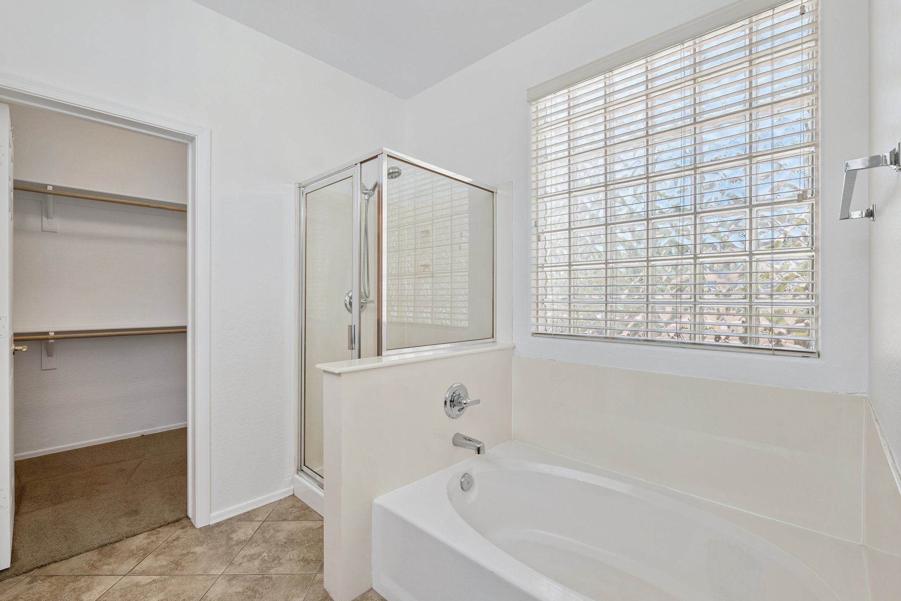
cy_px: 302
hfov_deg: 100.4
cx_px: 459
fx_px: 375
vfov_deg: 77.3
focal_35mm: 15
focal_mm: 14
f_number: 8
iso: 400
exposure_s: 1/40
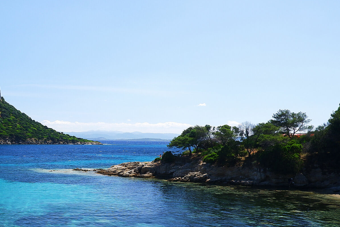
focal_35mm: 46
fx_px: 434
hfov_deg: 39.6
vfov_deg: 28.2
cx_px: 32
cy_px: 201
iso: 200
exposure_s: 1/180
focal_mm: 15
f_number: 8
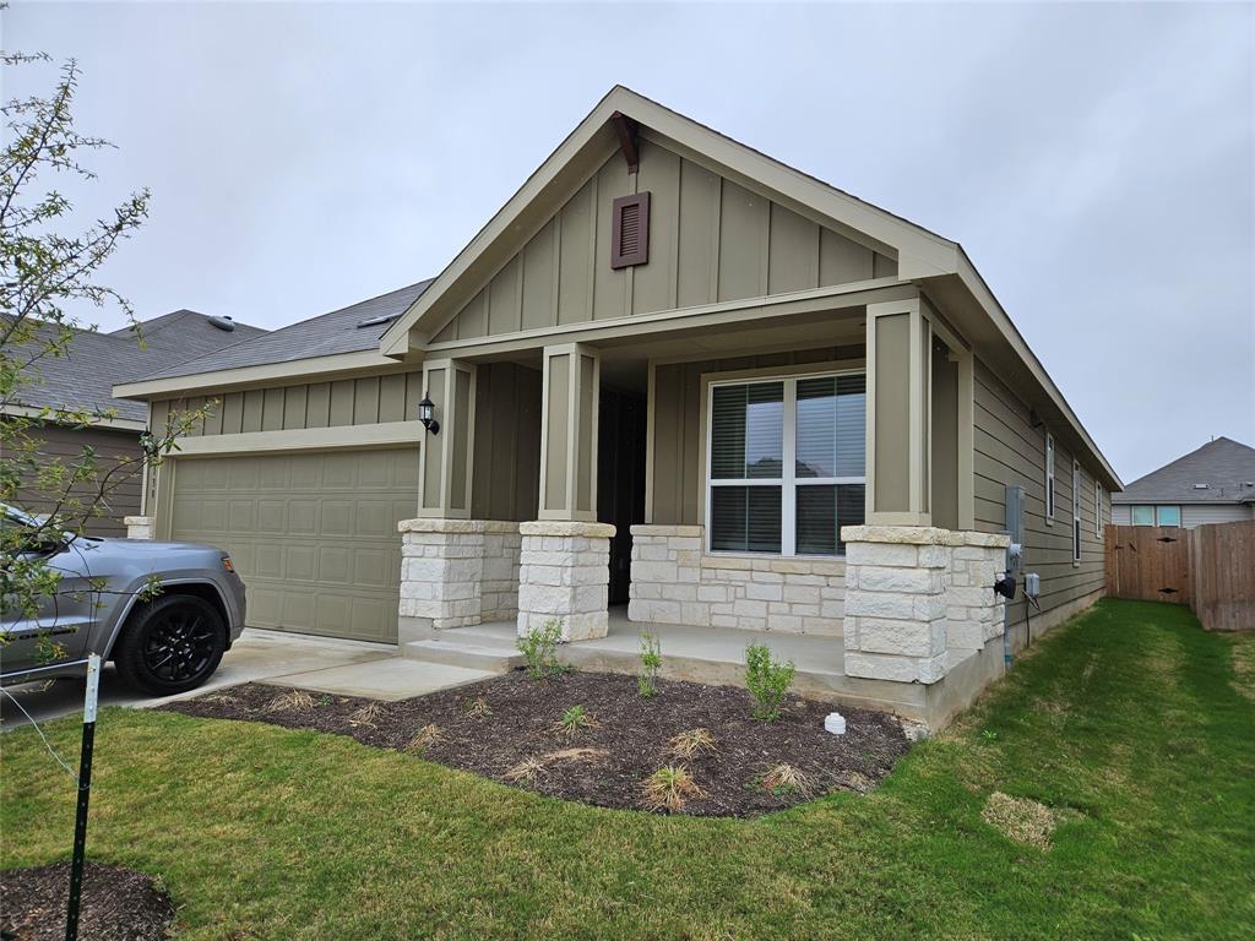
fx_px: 834
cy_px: 470
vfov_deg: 58.9
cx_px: 628
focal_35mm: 23
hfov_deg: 73.9
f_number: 1.8
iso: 25
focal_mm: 5.4
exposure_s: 1/369
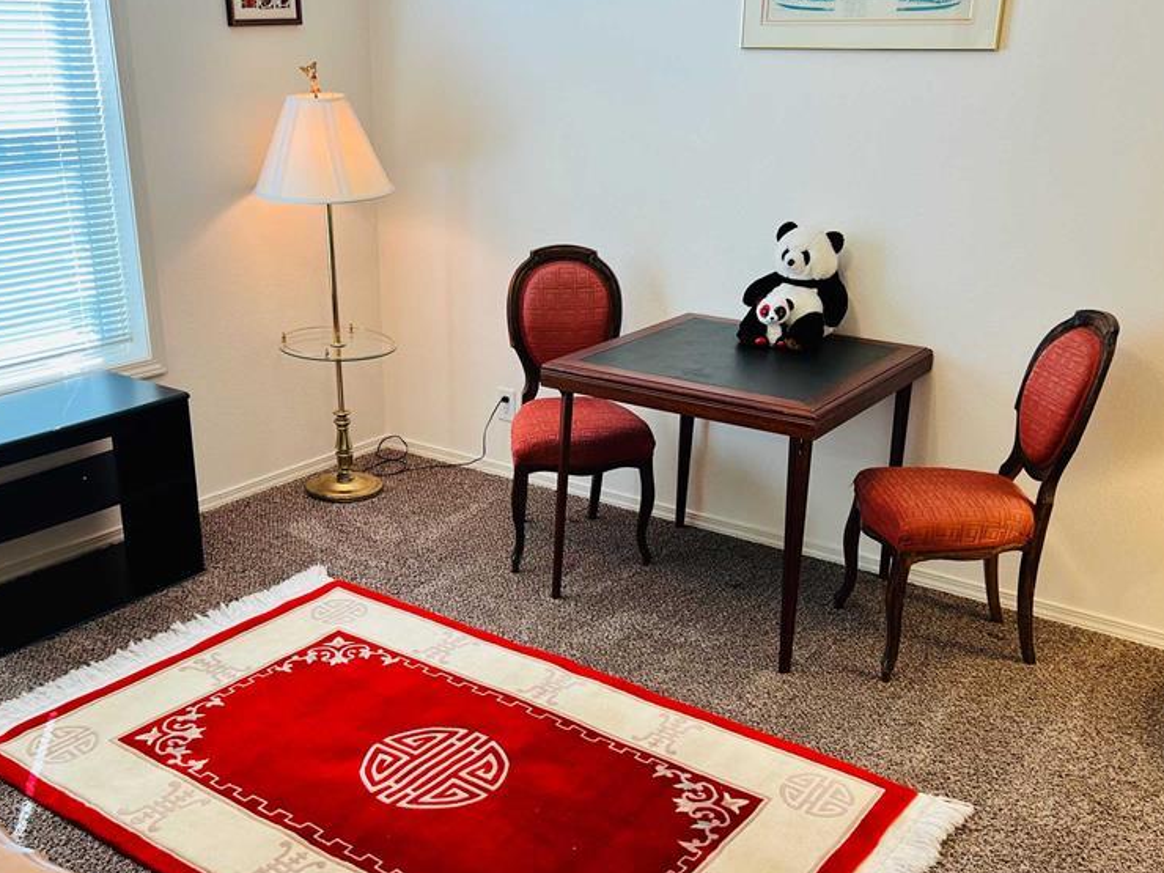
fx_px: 1211
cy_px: 546
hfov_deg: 51.3
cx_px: 533
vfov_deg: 39.4
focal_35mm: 36
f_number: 1.5
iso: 80
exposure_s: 1/120
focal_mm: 5.7
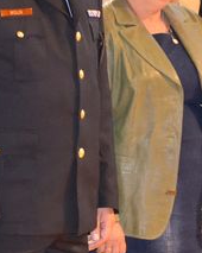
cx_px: 34
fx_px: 1871
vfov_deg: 7.7
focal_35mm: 250
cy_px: 102
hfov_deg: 6.2
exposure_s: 1/60
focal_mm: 42
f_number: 4.8
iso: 2500
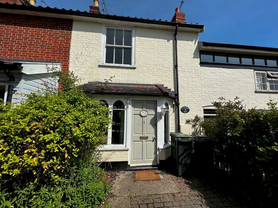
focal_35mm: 13
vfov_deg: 89.9
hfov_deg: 106.2
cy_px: 104
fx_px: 104
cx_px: 139
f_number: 1.8
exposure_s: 1/3040
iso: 32
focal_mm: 1.57
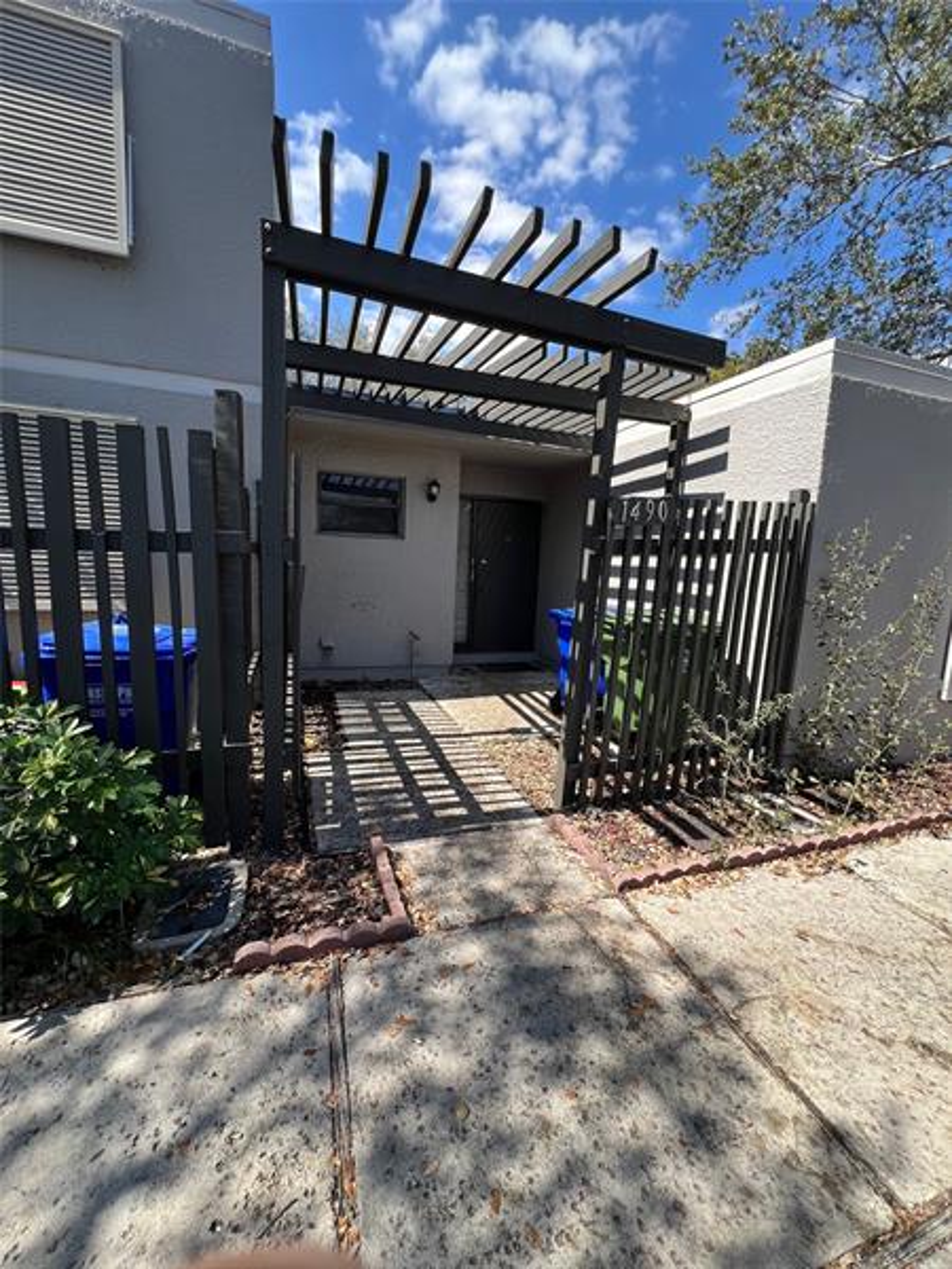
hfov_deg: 89.9
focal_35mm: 13
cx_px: 476
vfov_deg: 106.2
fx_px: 477
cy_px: 634
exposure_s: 1/376
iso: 32
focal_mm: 1.57
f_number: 1.8
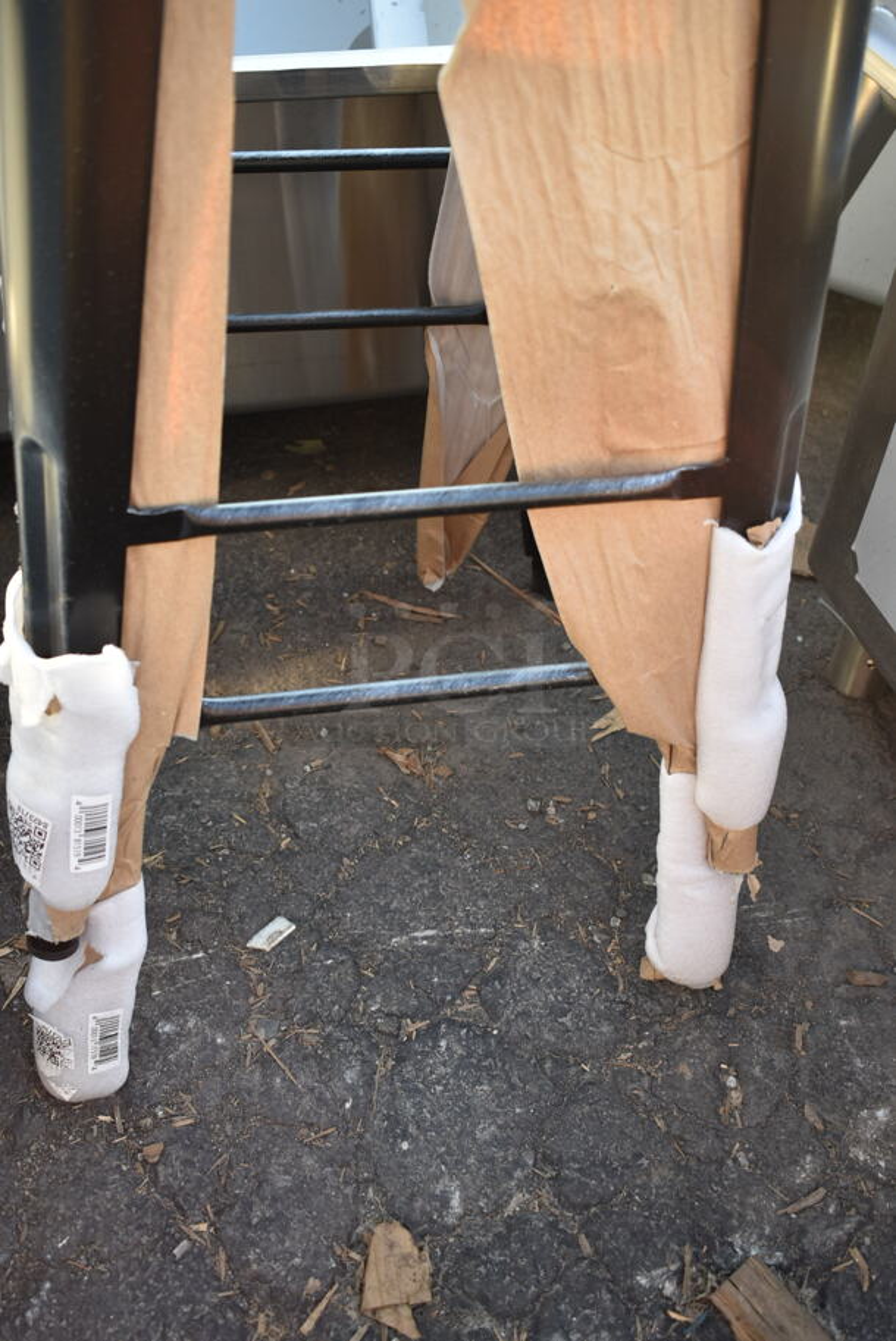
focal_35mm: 38
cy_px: 670
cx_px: 448
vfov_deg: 51.3
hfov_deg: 35.5
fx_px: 1398
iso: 250
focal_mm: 25
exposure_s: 1/125
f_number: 4
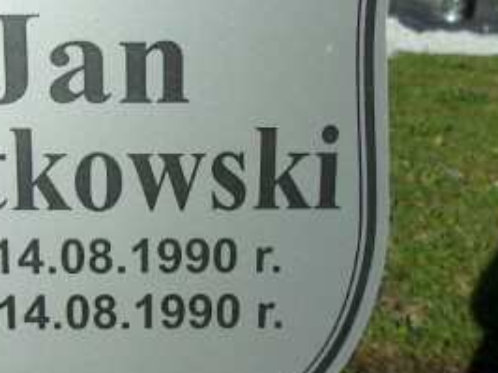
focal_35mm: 65
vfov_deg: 22.5
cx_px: 159
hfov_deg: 29.6
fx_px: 934
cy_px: 176
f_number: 10.4
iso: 80
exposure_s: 1/140
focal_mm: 4.9
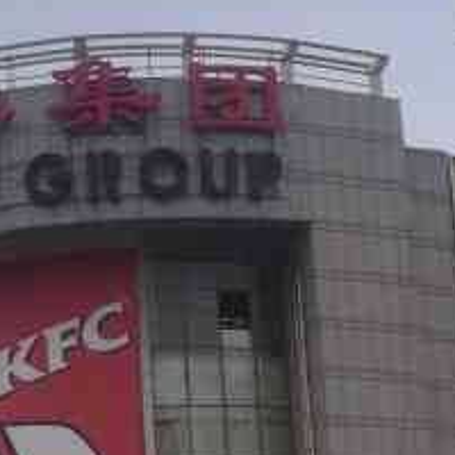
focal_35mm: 107
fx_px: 1591
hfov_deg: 16.3
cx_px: 175
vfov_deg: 16.1
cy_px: 417
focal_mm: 3.83
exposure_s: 1/1250
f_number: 2.2
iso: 50
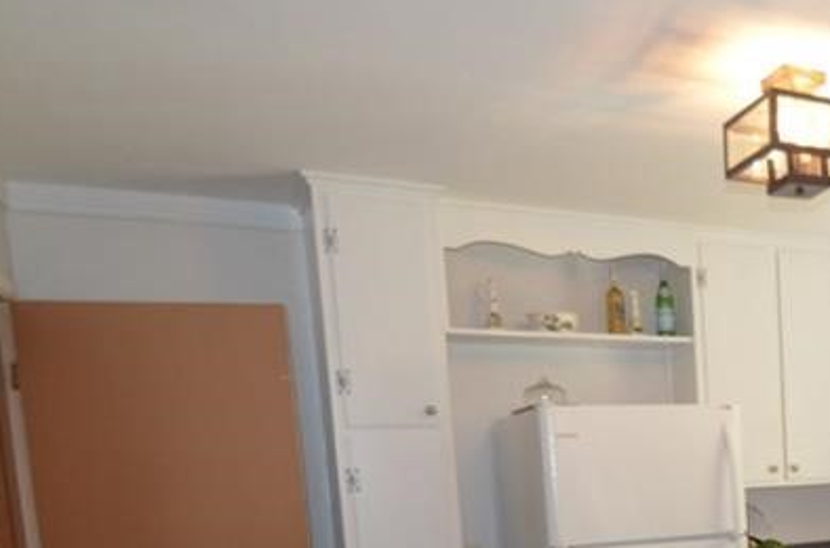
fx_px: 896
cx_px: 862
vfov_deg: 31.6
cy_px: 539
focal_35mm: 39
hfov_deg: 41.9
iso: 800
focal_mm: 10
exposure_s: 1/100
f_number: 3.5
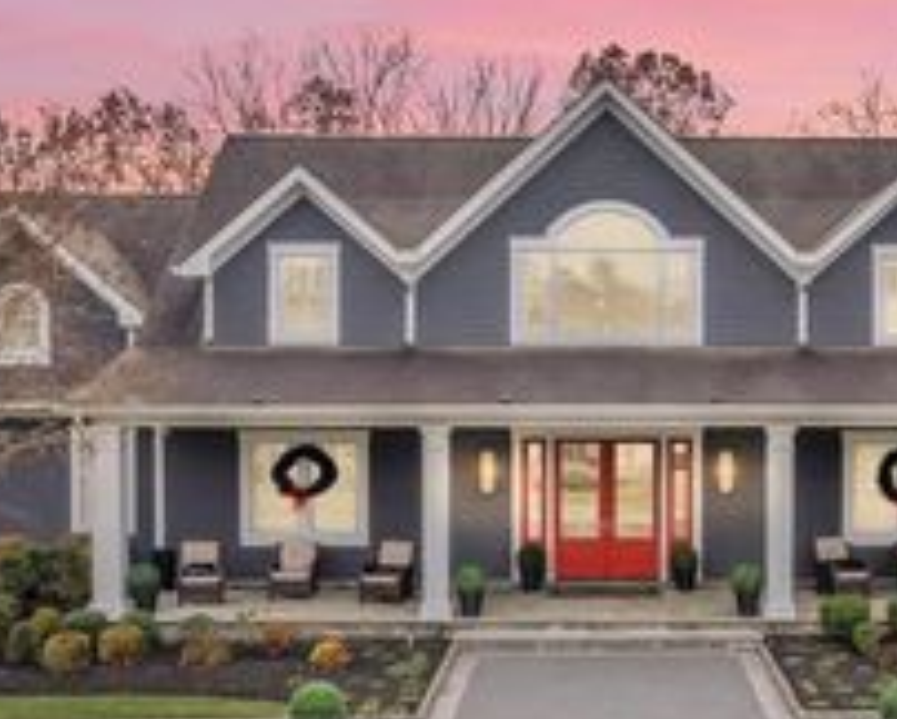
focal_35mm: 51
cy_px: 375
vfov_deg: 29.7
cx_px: 613
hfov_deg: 36.2
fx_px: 1355
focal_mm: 8.38
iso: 100
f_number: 2.8
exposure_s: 1/3000
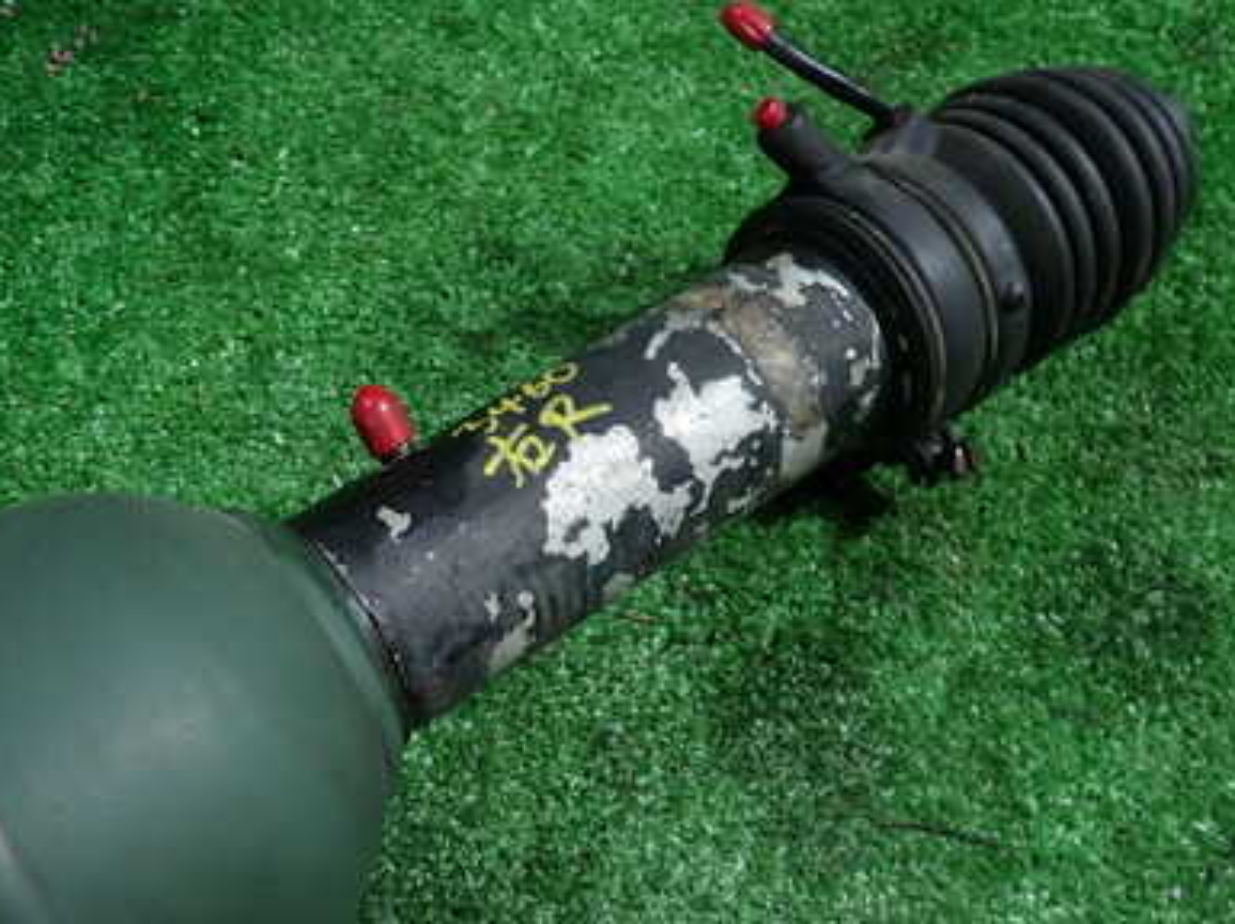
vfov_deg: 36.5
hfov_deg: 47.2
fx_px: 1390
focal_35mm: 39
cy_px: 594
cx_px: 420
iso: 200
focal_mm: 4.5
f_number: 2
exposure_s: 1/30
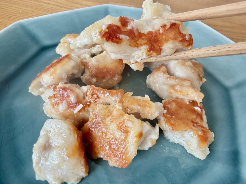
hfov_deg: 71.6
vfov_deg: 56.8
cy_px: 92
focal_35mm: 24
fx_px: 171
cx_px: 123
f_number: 2.2
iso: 160
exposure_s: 1/121
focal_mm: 2.22
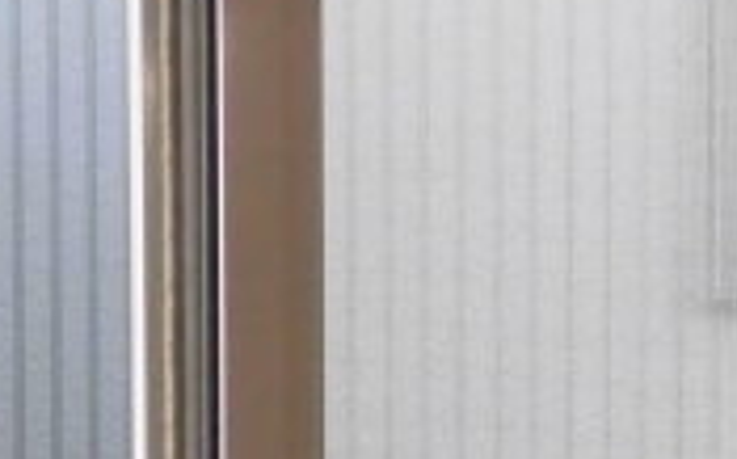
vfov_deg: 12.7
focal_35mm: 93
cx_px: -535
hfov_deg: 18.3
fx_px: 1866
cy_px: 846
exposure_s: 1/40
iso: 320
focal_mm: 4.3
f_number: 3.1
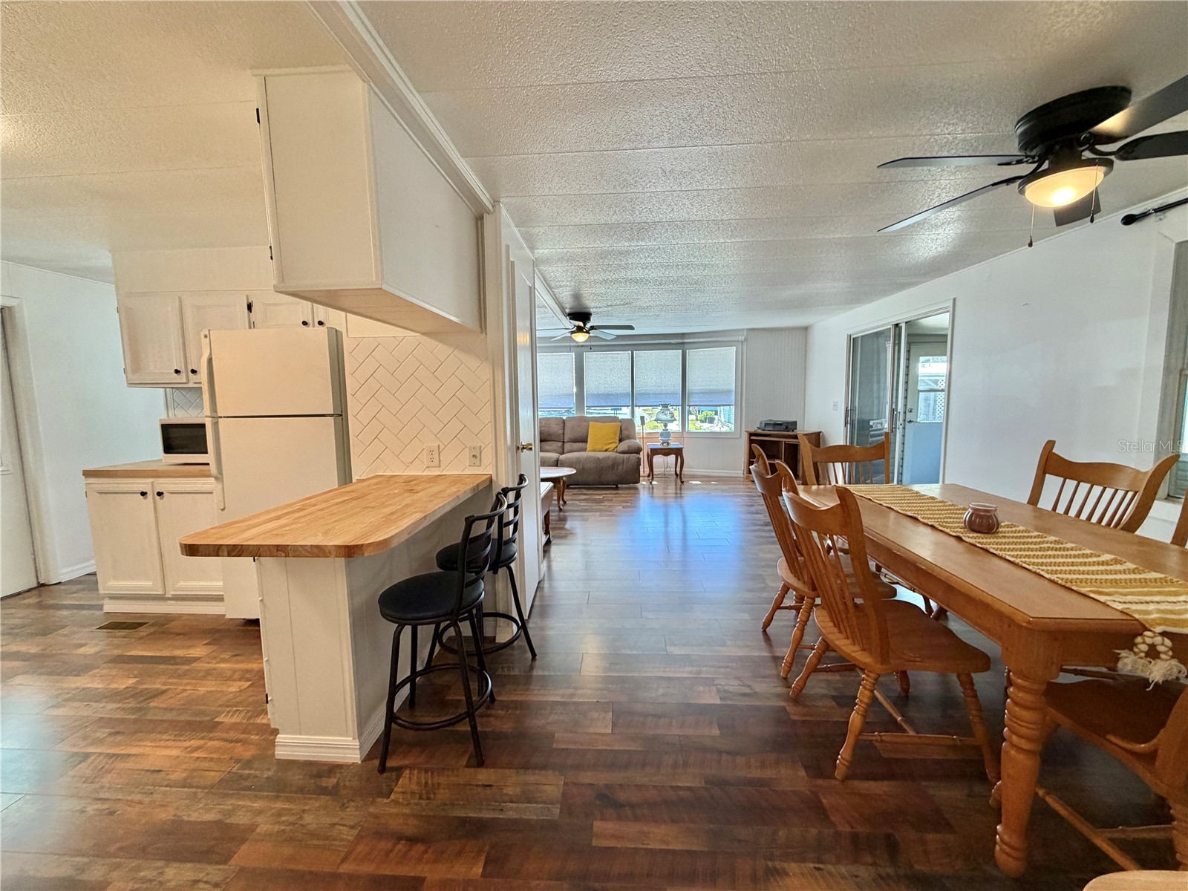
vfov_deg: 85.7
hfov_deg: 102.1
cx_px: 594
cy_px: 446
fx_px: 480
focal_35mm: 14
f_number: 2.2
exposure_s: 1/120
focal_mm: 2.22
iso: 250
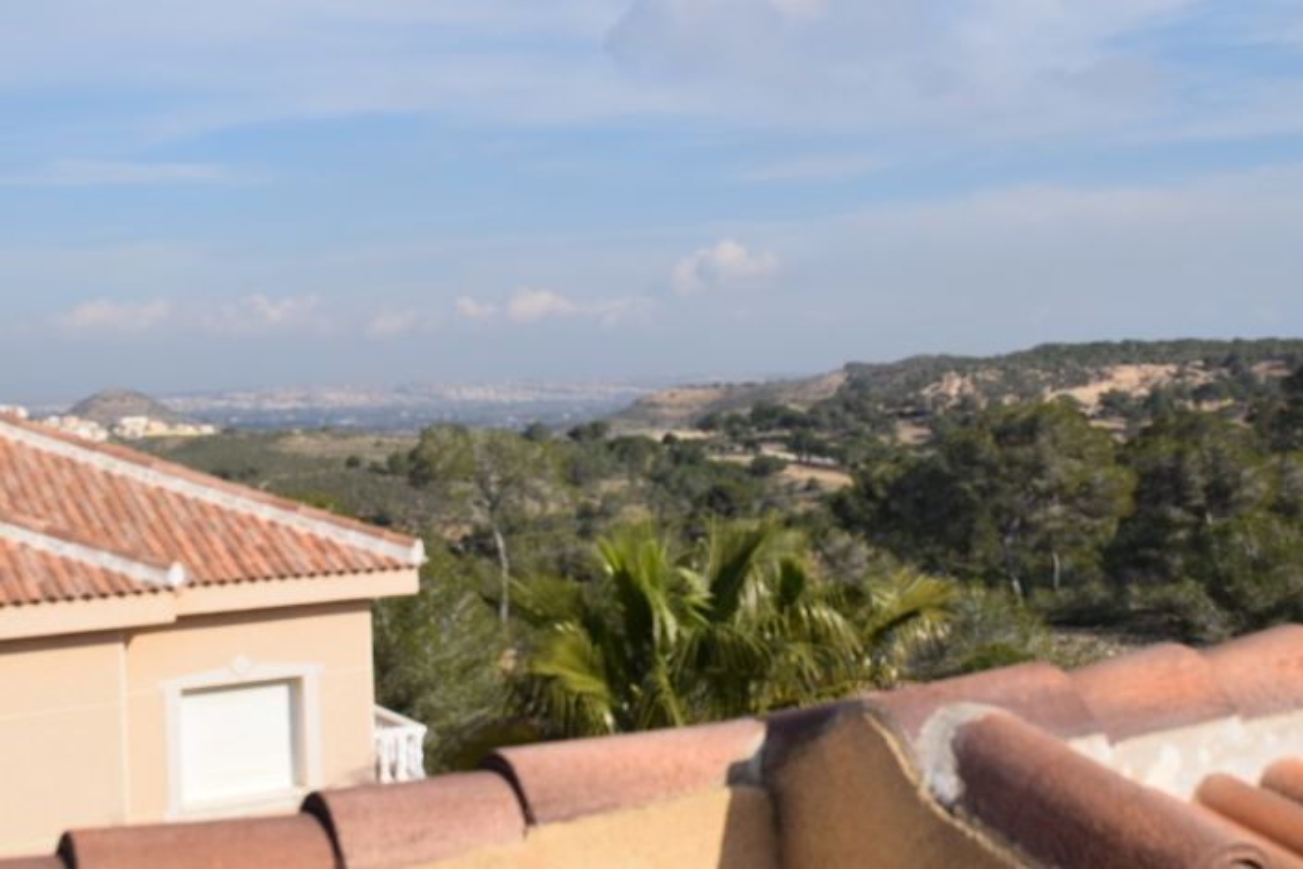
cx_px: 652
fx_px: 1683
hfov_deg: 42.3
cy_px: 434
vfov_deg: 28.9
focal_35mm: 46
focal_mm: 31
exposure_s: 1/500
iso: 200
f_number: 11
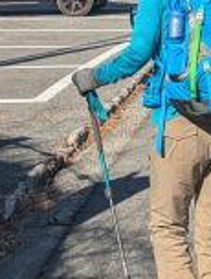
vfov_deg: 13.1
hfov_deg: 11.4
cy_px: -269
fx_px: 1059
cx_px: 127
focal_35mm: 131
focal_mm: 5.43
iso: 48
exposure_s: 1/2538
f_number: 1.89
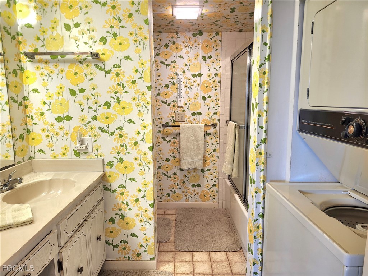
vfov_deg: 58.9
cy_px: 138
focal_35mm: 23
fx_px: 245
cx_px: 184
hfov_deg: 73.9
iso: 400
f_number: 1.8
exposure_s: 1/120
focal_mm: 5.54
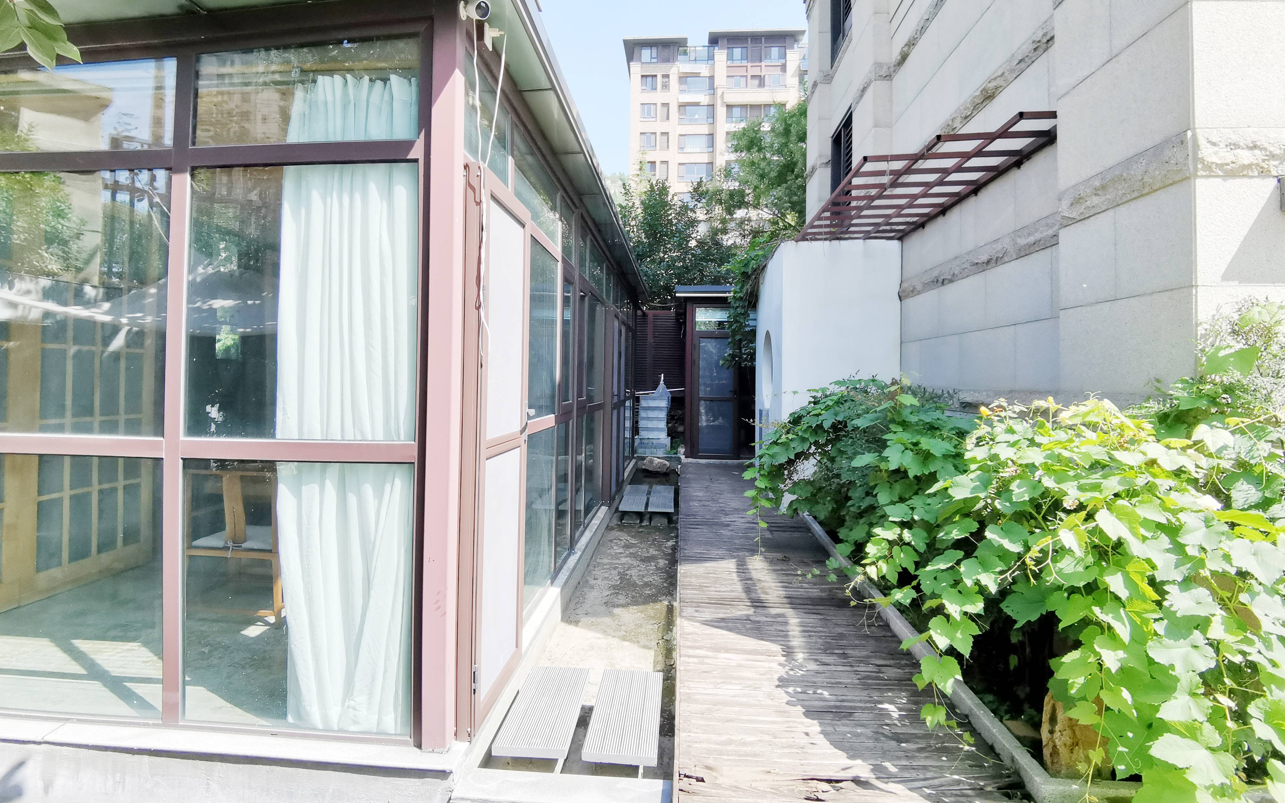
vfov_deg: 62.1
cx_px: 641
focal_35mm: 19
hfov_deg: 88.0
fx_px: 665
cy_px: 365
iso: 50
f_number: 2.2
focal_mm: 2.26
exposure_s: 1/695
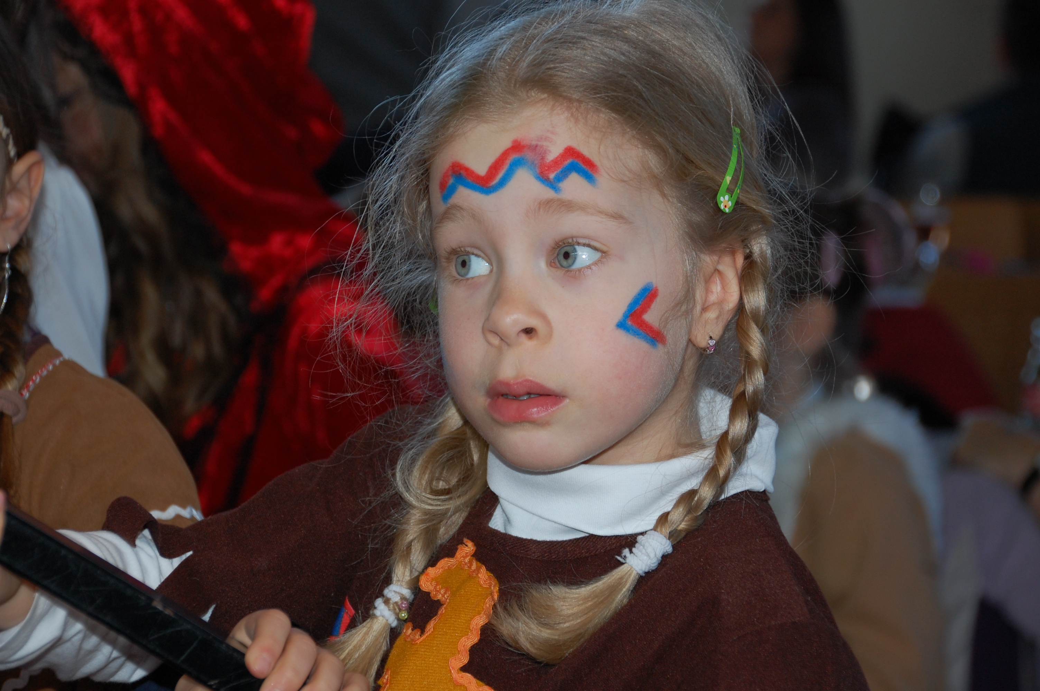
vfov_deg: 10.7
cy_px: 346
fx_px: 3680
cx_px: 520
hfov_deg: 16.1
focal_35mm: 128
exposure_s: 1/60
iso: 400
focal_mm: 85
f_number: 5.6
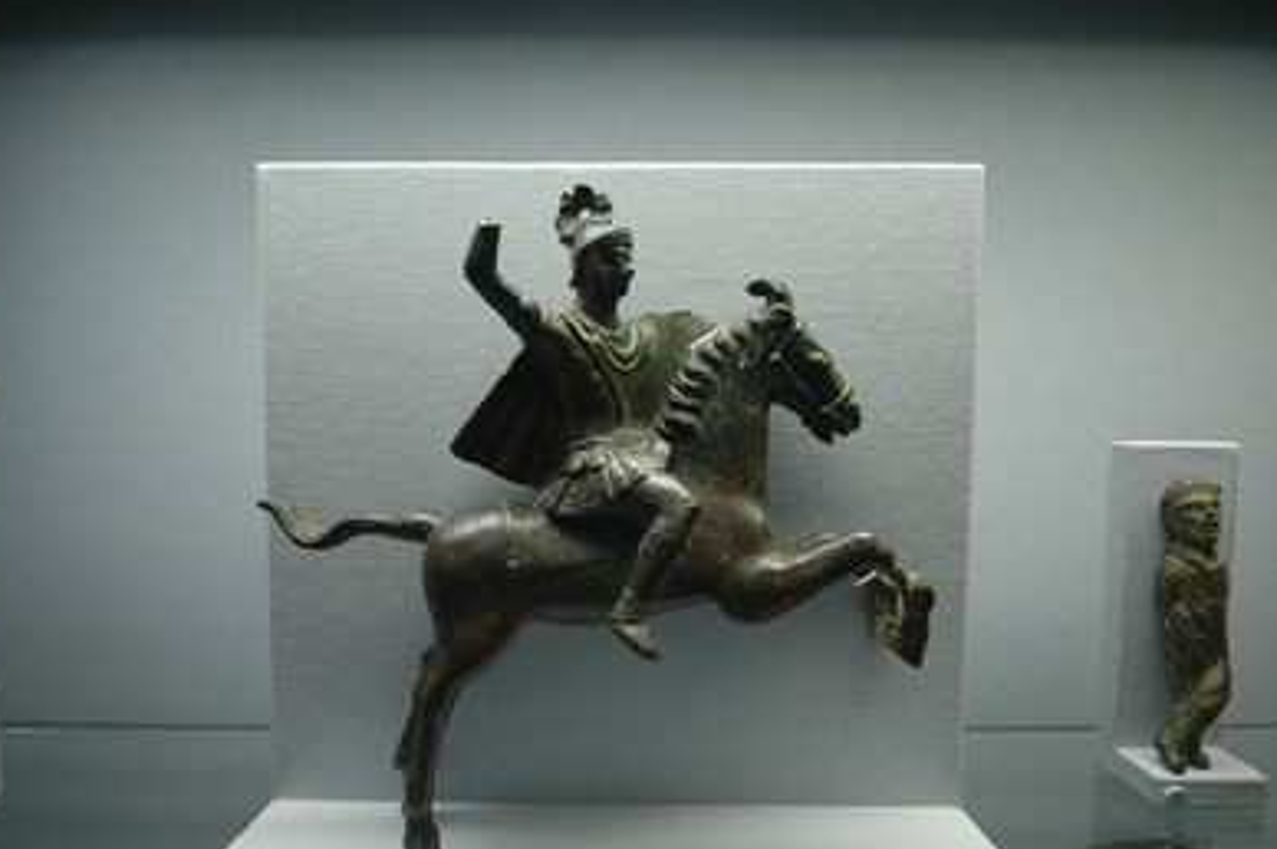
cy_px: 461
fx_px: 603
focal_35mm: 17
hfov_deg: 93.3
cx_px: 625
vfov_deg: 70.2
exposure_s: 1/10
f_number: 4
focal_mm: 10
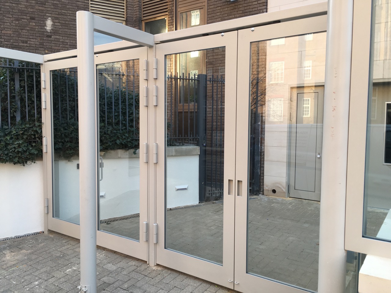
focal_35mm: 29
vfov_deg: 48.2
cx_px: 196
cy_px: 146
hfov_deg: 61.7
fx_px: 328
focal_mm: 4.15
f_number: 2.2
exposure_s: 1/100
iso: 25
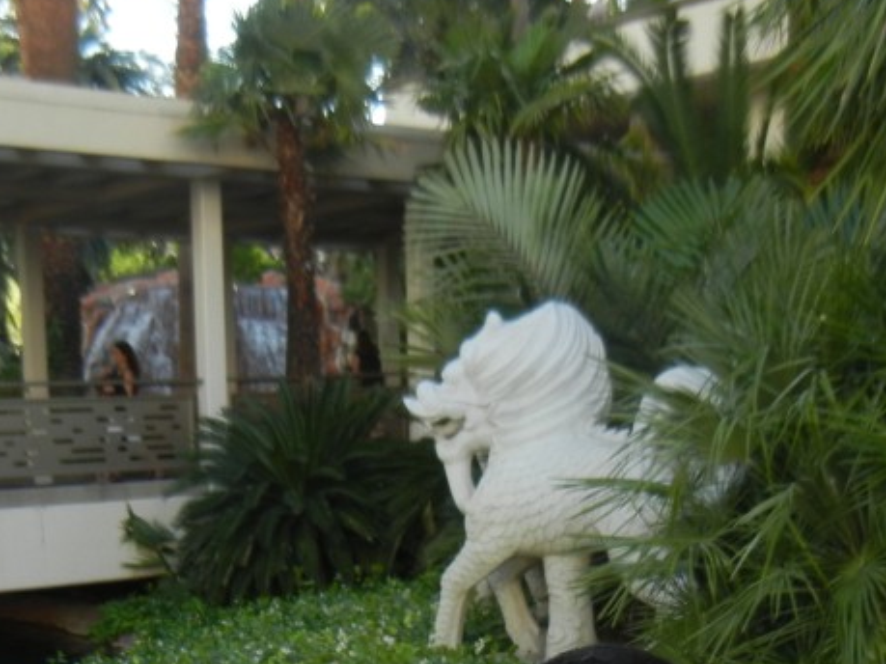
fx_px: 1714
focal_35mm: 67
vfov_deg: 21.1
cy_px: 681
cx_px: 427
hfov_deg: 29.0
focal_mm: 5.4
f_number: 3.5
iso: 160
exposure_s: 1/198
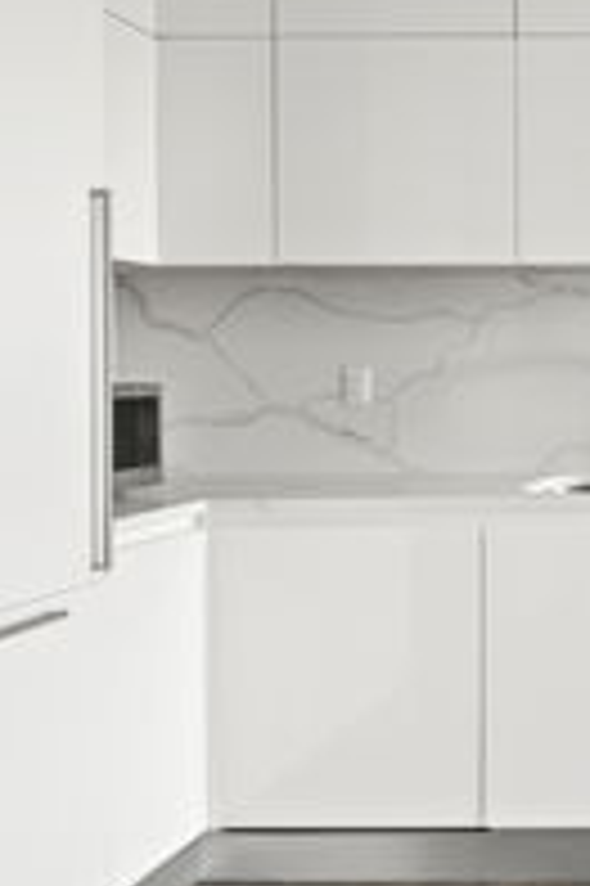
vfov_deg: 49.3
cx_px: 716
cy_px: 362
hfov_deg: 29.2
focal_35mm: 39
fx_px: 960
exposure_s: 1/6
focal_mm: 16
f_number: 11
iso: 200
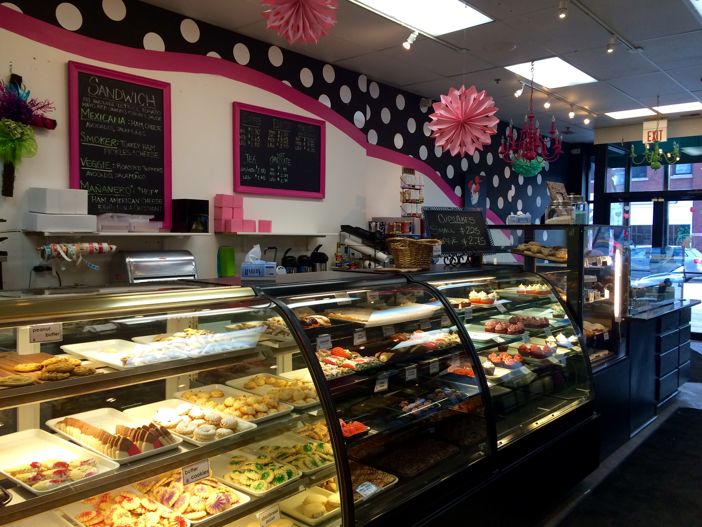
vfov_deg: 48.2
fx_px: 588
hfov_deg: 61.7
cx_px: 351
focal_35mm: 29
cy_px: 264
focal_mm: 4.15
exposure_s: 1/40
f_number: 2.2
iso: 40
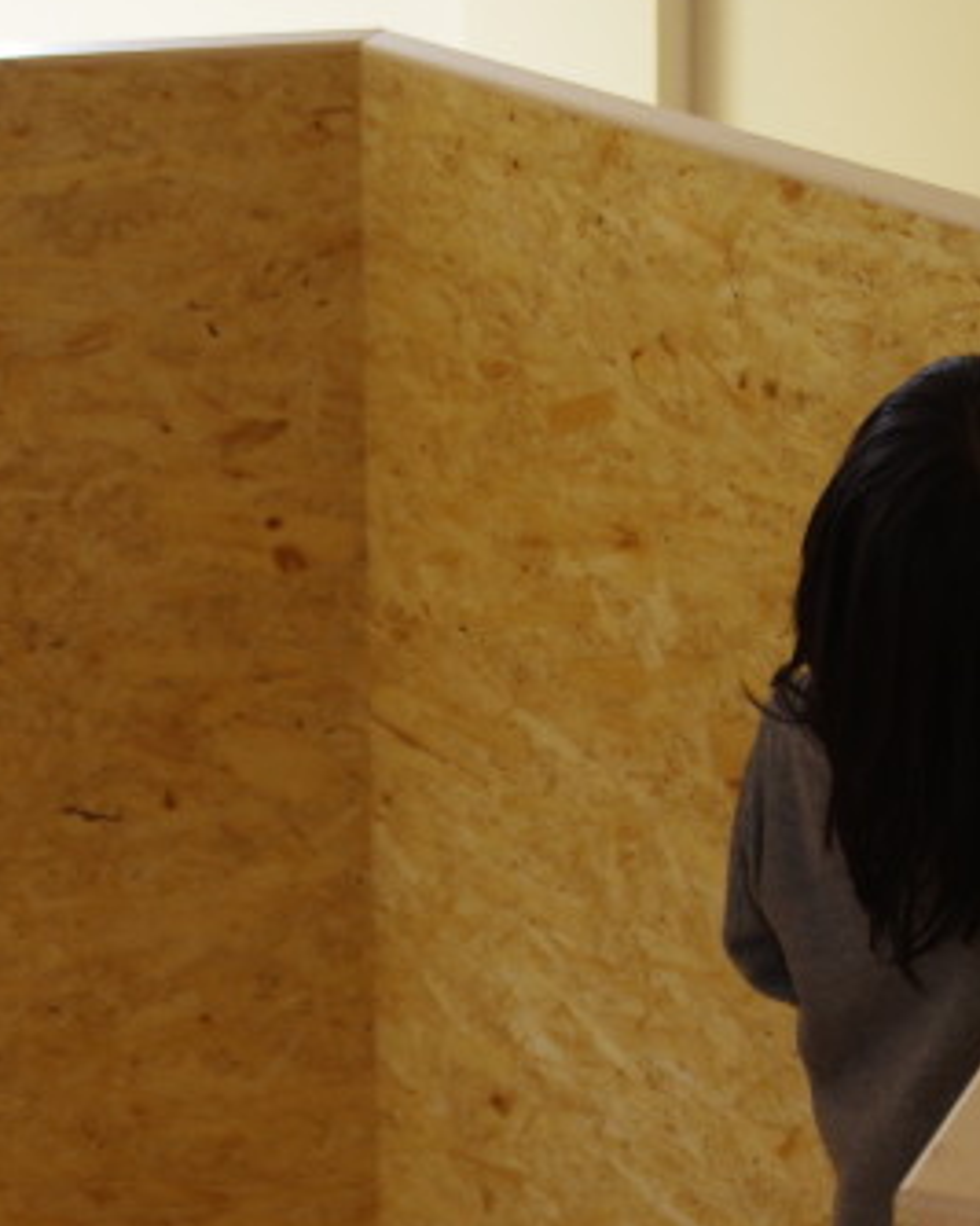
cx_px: 400
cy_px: 934
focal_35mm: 141
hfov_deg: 10.9
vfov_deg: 13.6
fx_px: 5114
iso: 200
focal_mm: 33
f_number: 3.2
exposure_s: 1/160
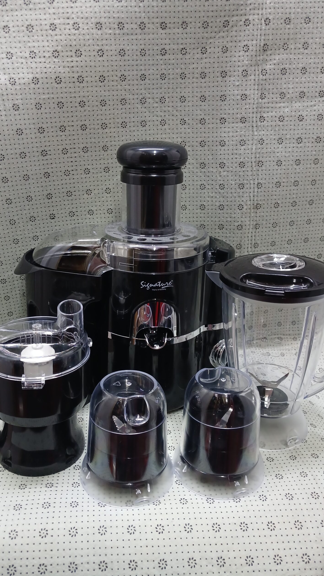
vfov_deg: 64.3
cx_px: 154
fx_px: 458
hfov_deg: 38.9
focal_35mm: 30
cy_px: 288
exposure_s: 1/50
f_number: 1.8
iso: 320
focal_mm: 4
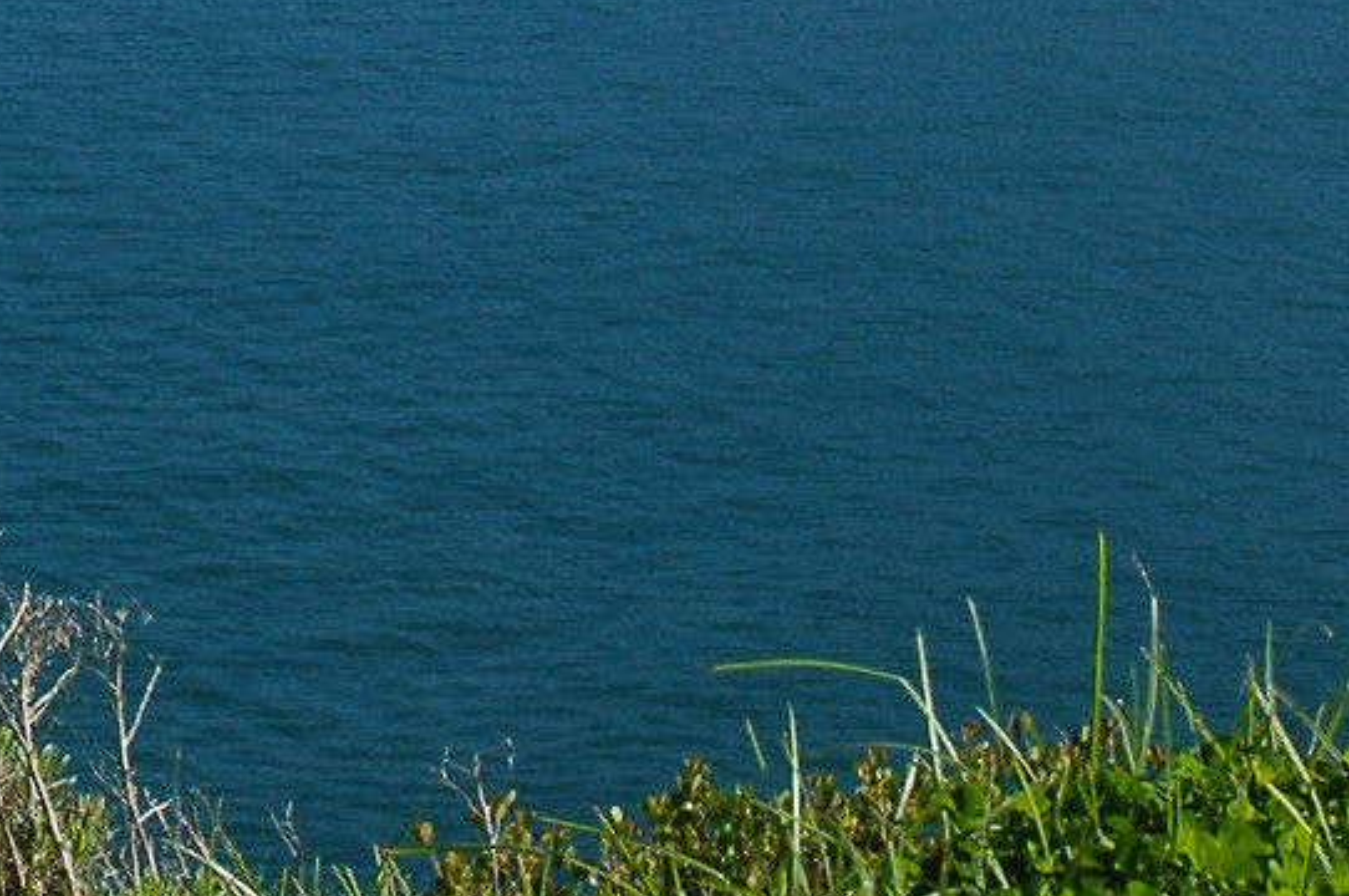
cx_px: -398
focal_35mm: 186
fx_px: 6961
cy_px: -935
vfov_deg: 7.1
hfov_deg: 10.8
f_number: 10
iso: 200
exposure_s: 1/400
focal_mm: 28
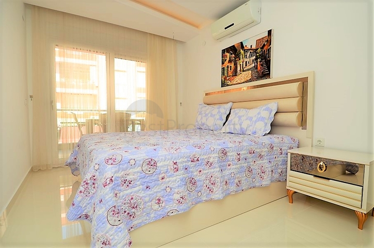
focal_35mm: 18
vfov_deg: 67.1
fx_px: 187
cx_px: 187
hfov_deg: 90.1
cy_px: 124
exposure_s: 1/125
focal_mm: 12
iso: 100
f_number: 5.6
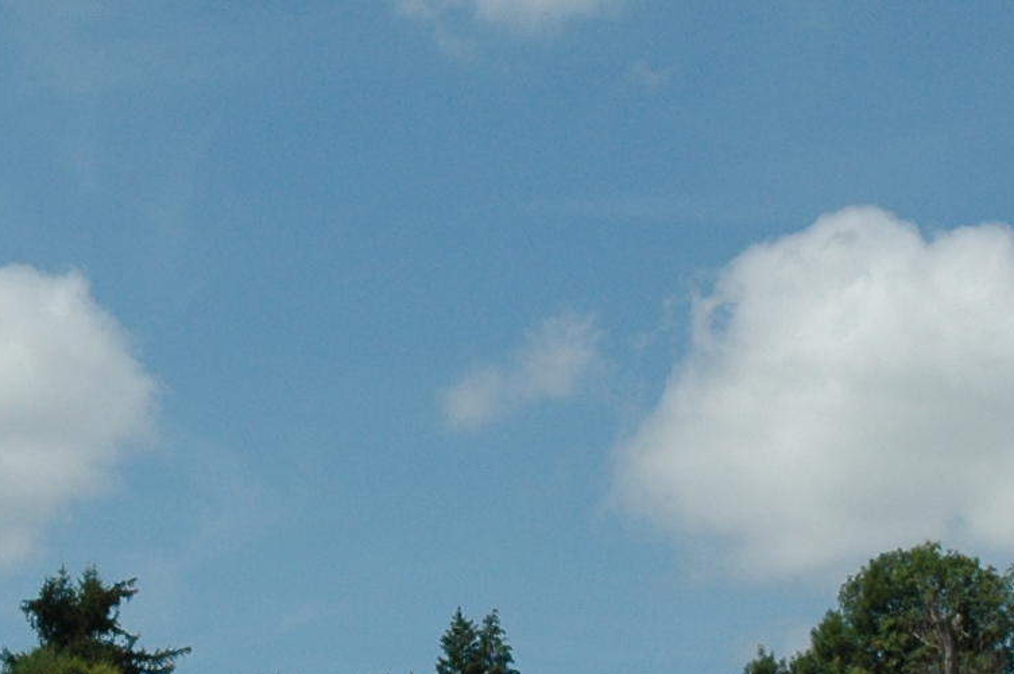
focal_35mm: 150
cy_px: 442
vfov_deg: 9.1
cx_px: 328
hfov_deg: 13.7
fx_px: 4221
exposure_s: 1/500
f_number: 11
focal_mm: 25
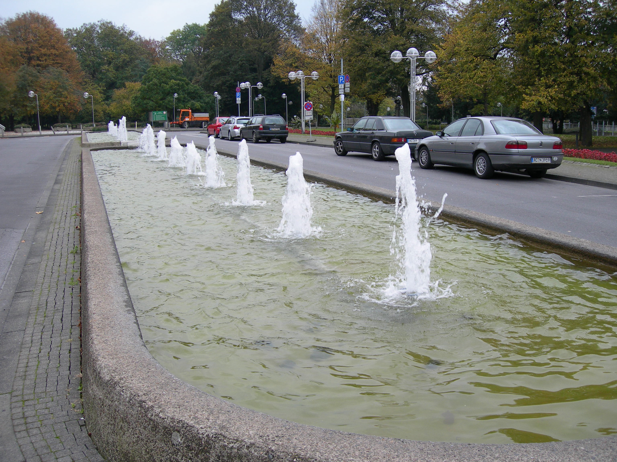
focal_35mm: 38
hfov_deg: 49.0
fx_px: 677
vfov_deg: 37.7
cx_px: 308
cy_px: 231
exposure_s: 1/163
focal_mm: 7.8
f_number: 2.8
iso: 50
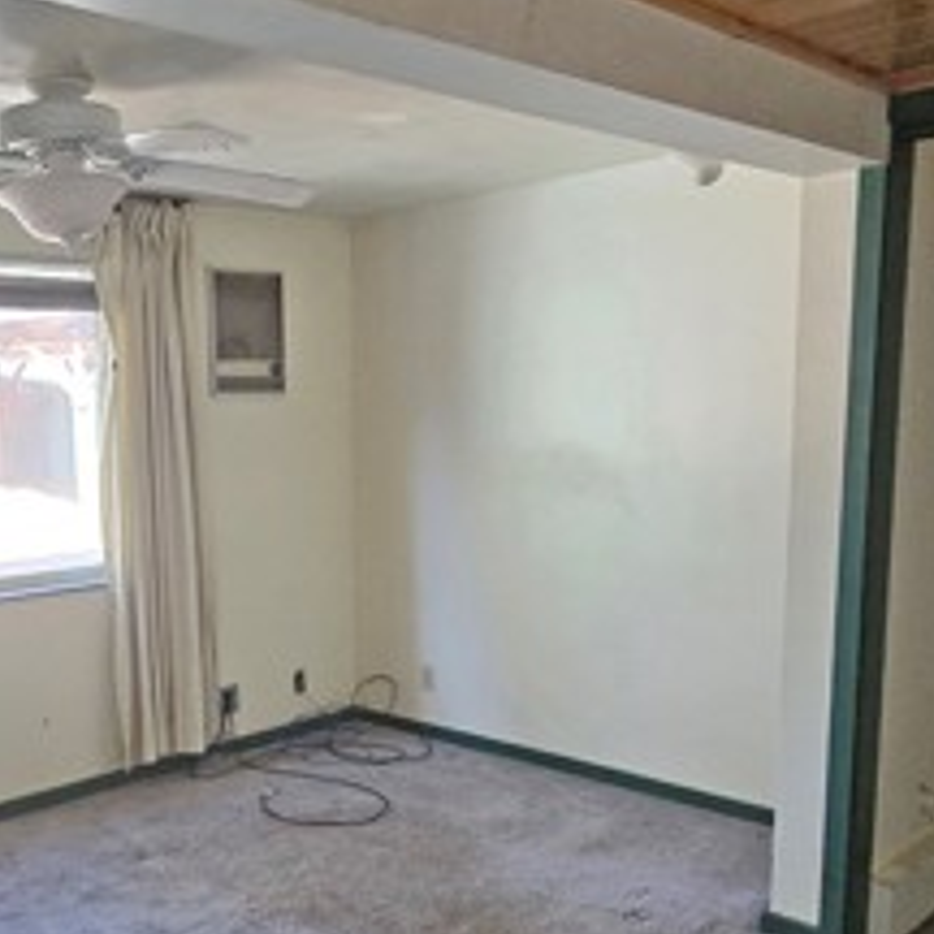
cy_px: 545
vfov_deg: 48.3
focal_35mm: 34
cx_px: 268
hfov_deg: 47.2
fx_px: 1038
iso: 640
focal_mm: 2.2
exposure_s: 1/100
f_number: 2.2
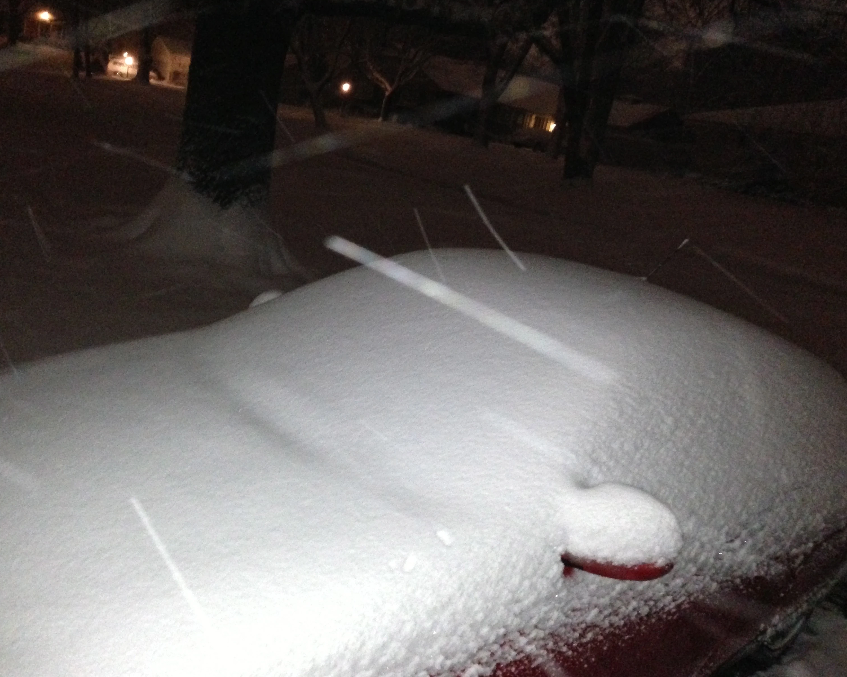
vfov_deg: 42.2
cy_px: 336
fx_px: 877
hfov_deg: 51.5
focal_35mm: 35
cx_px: 418
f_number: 2.4
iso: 640
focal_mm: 4.13
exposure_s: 1/16
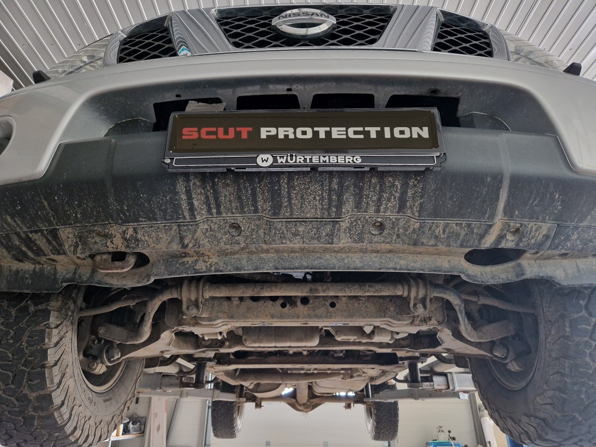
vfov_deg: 58.9
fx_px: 396
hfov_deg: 73.9
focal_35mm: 23
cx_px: 298
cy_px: 224
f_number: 1.8
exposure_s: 1/50
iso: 800
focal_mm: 5.4
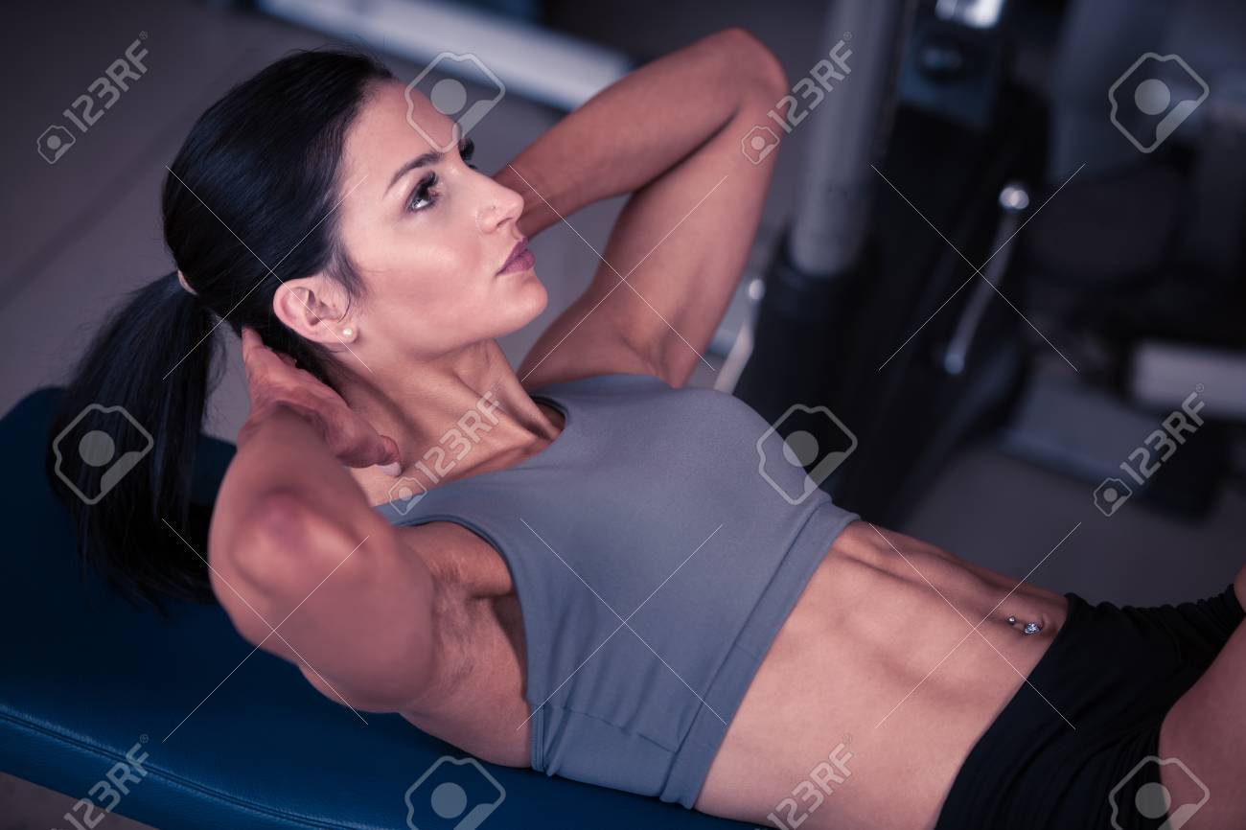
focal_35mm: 135
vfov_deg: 10.2
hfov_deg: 15.2
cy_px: 415
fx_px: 4671
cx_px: 623
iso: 100
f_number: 2.8
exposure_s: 1/100
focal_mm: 135
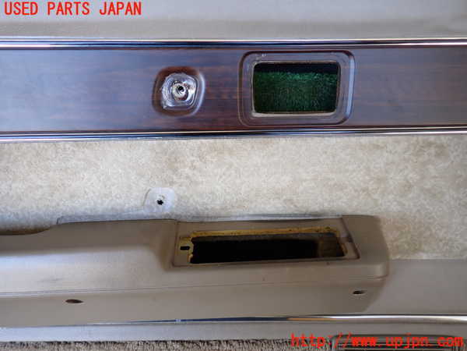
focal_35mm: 25
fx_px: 337
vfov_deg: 54.9
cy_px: 176
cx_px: 234
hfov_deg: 69.4
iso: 160
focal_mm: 4.5
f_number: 2
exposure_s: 1/60
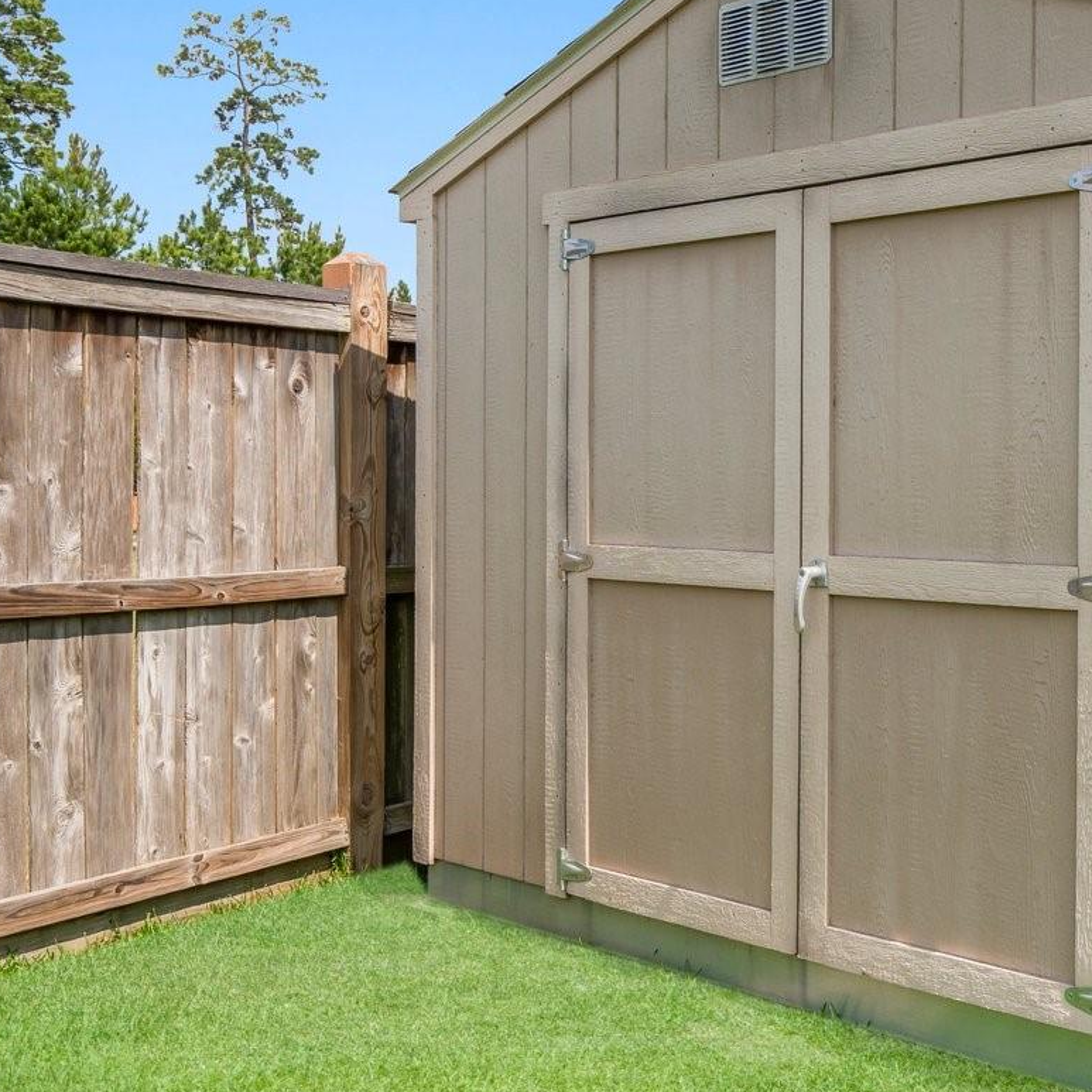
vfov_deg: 37.5
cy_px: 502
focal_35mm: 45
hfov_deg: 34.5
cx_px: 1069
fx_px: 1606
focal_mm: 20
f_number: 10
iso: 100
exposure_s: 1/250
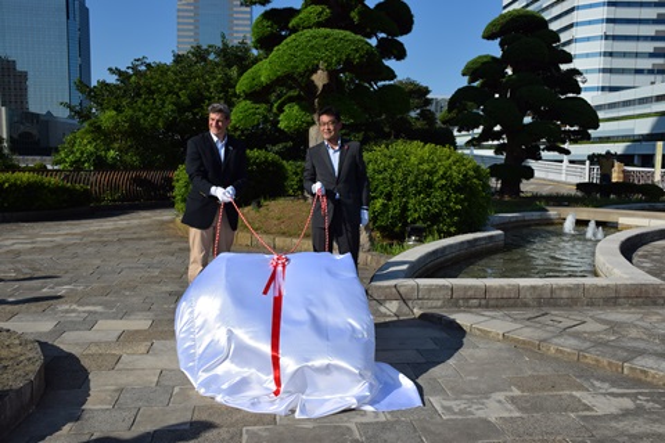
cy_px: 222
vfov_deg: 38.4
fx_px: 637
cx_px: 332
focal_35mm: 34
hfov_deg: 55.1
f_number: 11
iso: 200
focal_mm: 23
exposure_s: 1/500
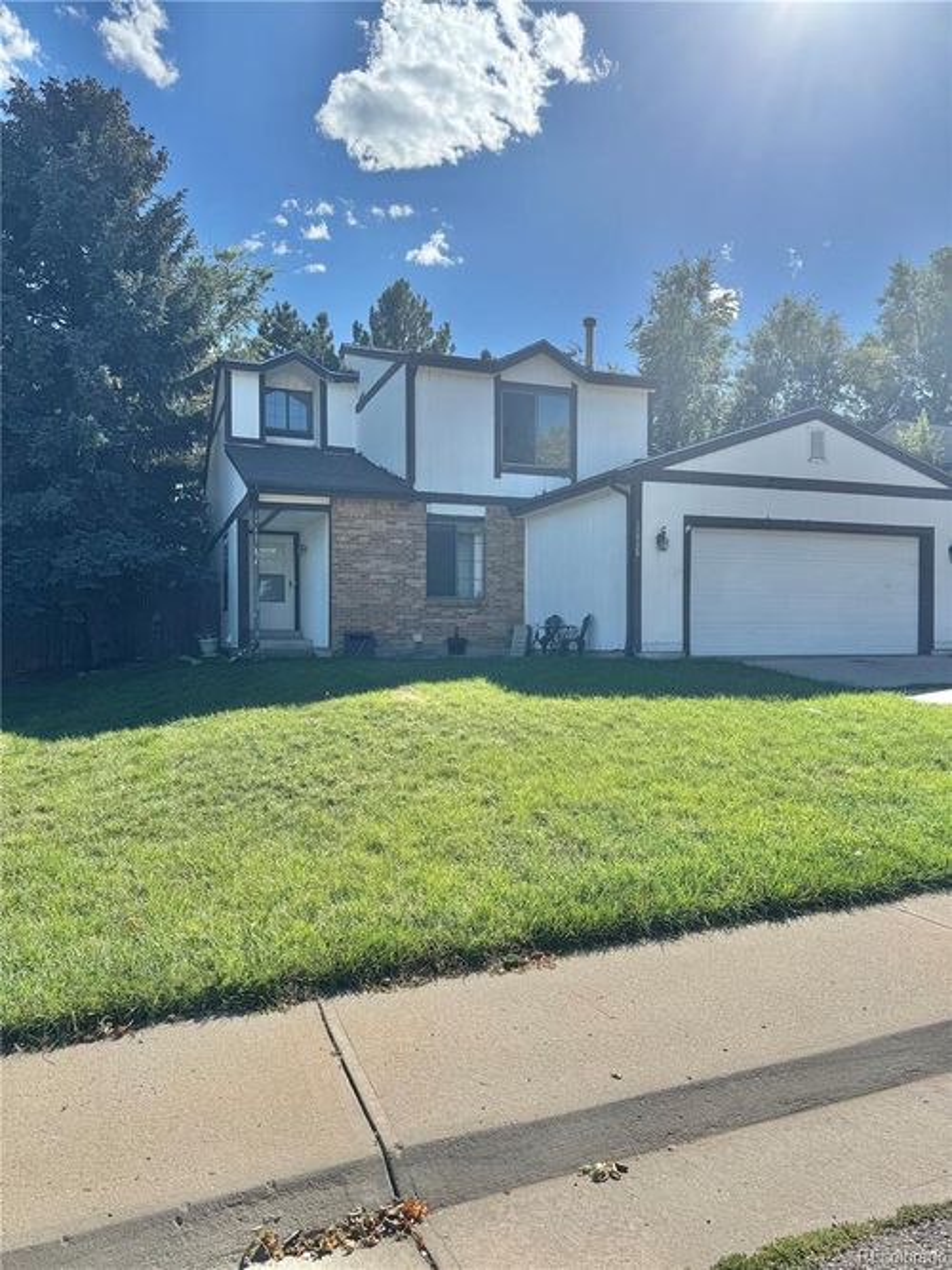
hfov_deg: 56.8
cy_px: 635
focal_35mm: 24
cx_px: 476
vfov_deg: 71.6
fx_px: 880
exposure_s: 1/5348
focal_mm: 6.76
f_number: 1.78
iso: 80
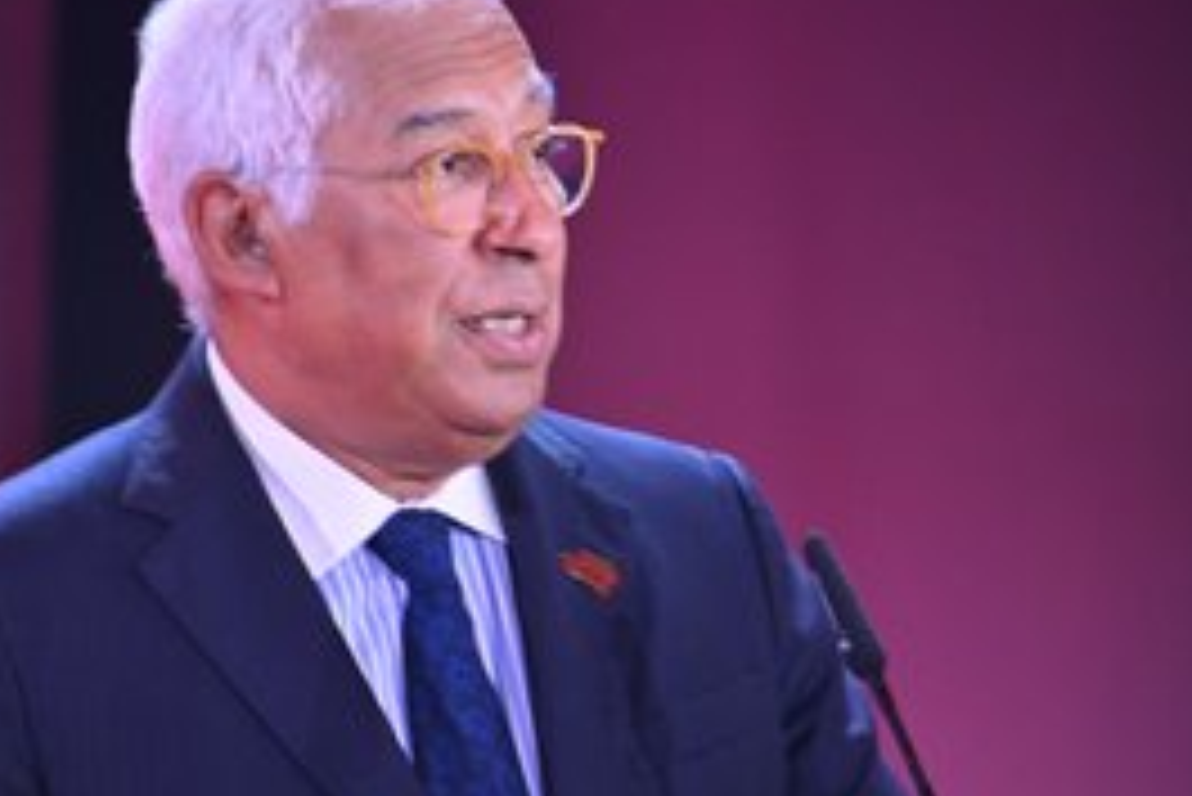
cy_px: 254
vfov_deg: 1.2
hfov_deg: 1.8
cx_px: 459
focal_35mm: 1131
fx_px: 37467
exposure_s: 1/125
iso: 2000
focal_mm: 600
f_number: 6.3
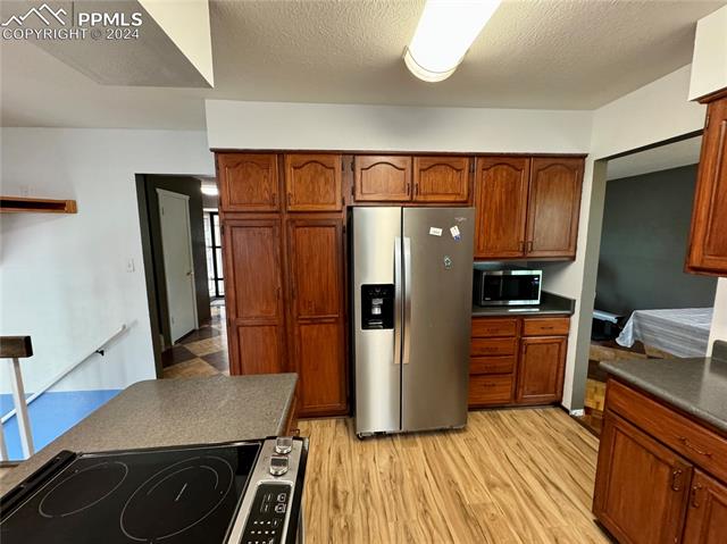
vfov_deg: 85.6
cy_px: 272
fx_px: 294
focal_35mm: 14
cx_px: 364
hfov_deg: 102.1
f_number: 2.2
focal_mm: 2.22
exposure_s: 1/60
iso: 400
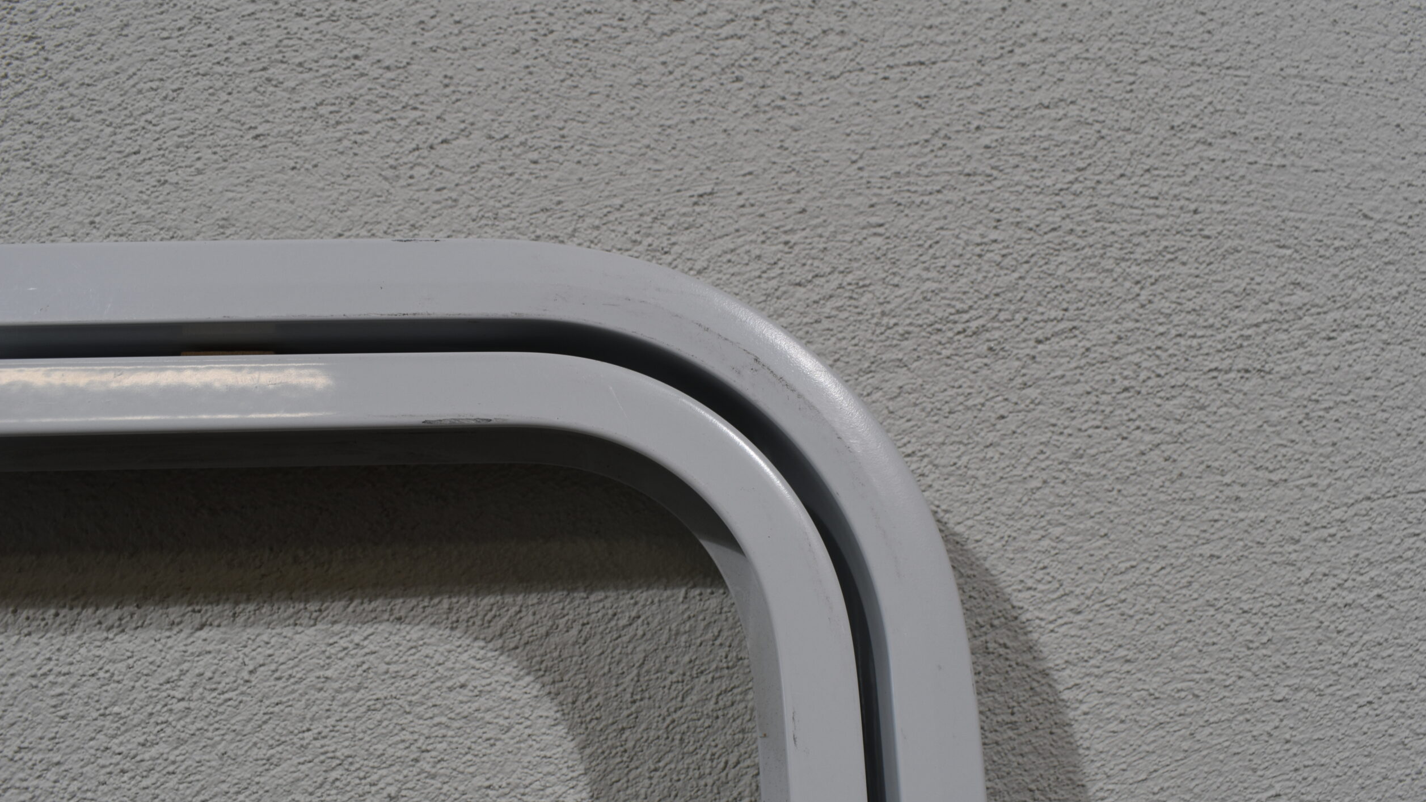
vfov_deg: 36.6
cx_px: 722
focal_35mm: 32
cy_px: 440
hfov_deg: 61.0
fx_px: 1210
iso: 200
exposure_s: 1/60
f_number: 8
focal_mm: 20
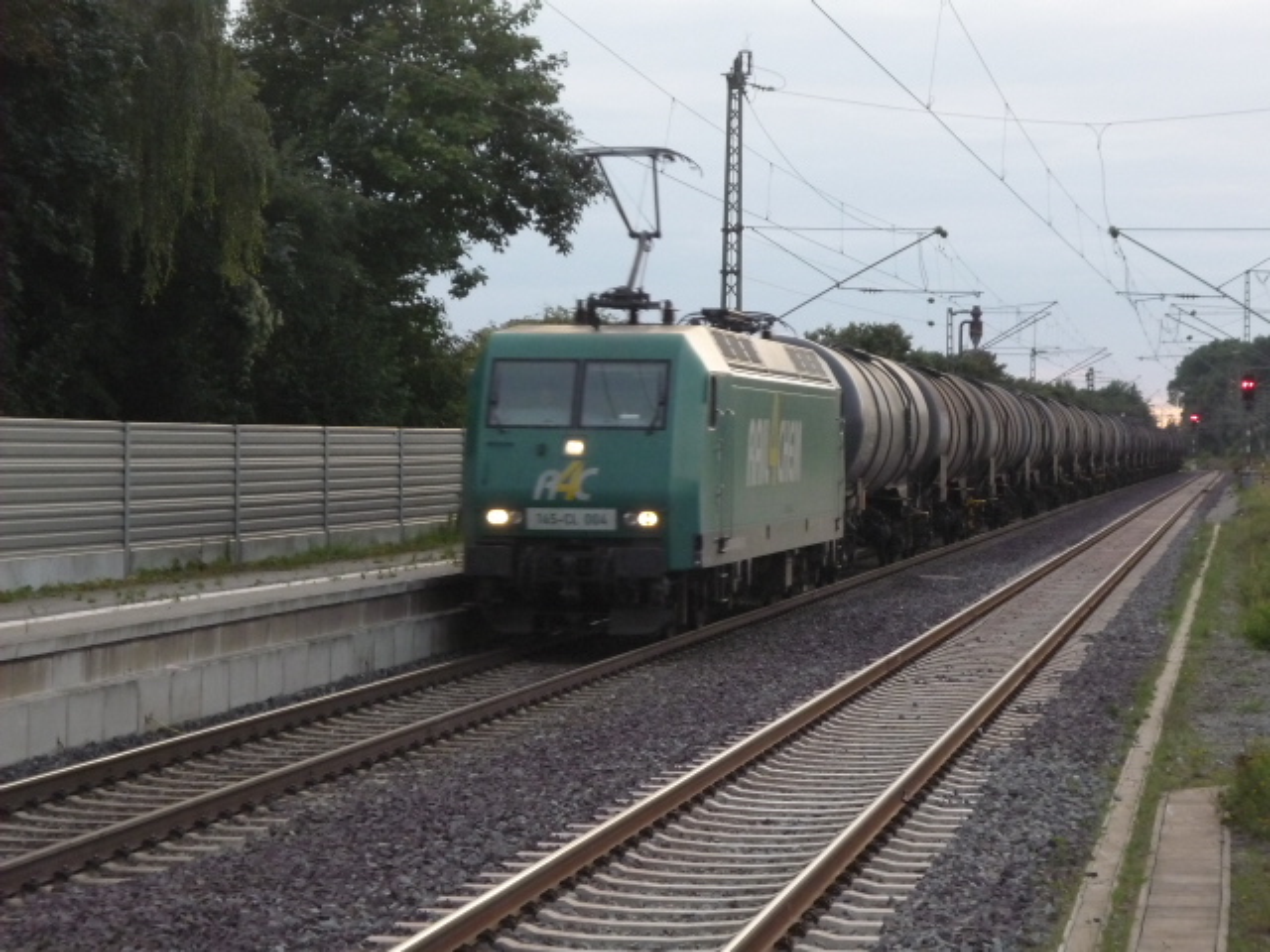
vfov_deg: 14.8
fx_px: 3669
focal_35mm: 100
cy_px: 476
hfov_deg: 19.6
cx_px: 635
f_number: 5.1
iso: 400
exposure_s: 1/80
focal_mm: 16.5
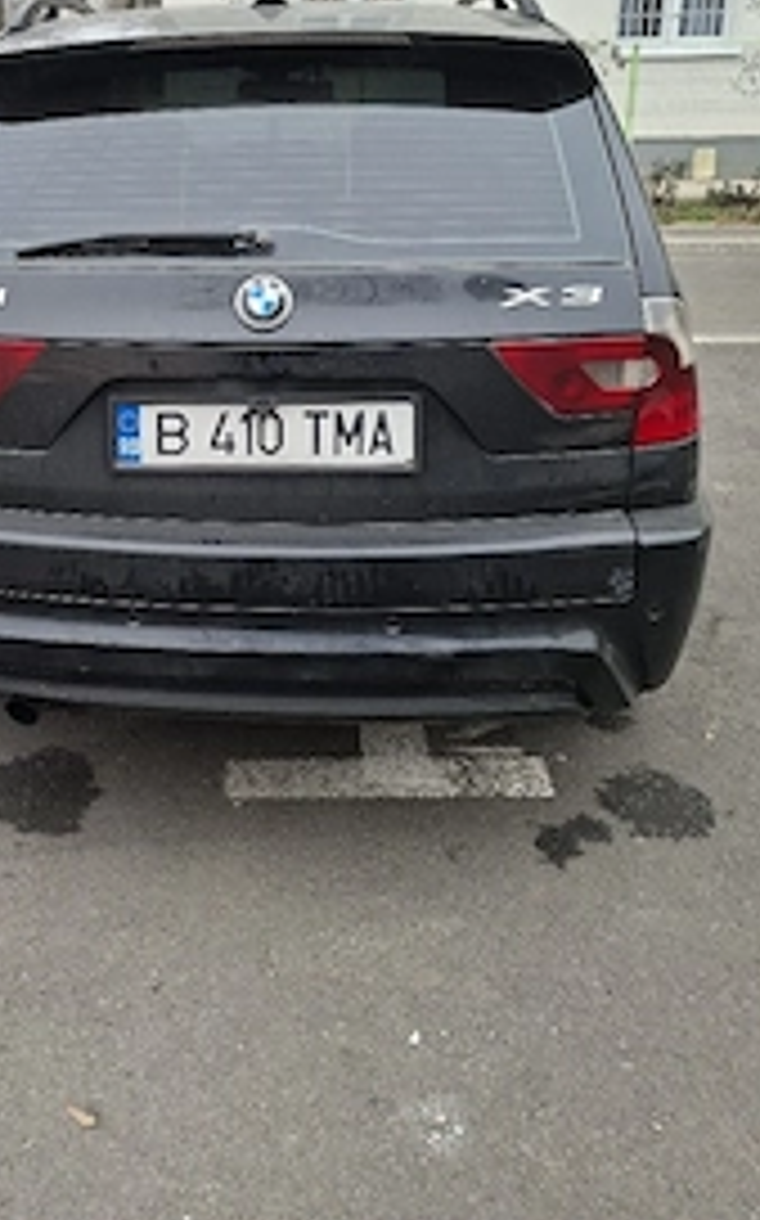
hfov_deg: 34.5
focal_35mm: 36
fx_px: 1195
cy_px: 423
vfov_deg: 53.2
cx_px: 189
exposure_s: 1/213
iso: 50
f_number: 1.8
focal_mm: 5.54
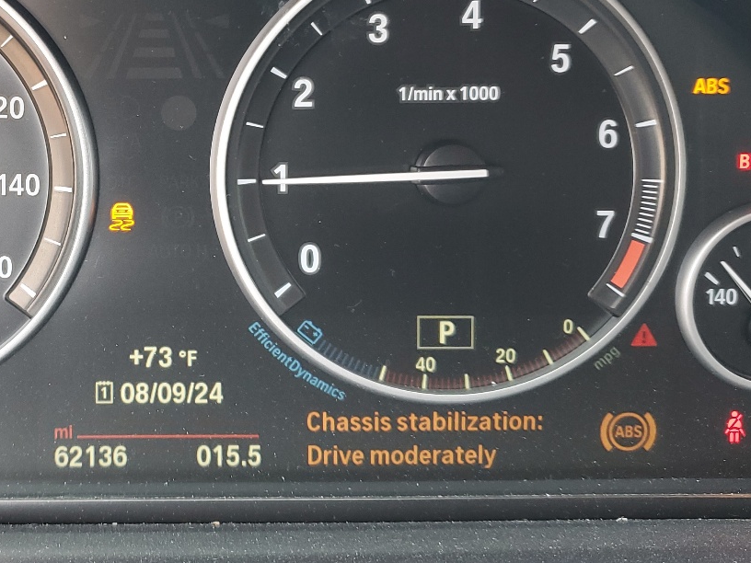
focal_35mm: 51
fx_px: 1106
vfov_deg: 28.2
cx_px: 151
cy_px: 147
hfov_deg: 36.2
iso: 60
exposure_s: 1/60.2
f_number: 1.5
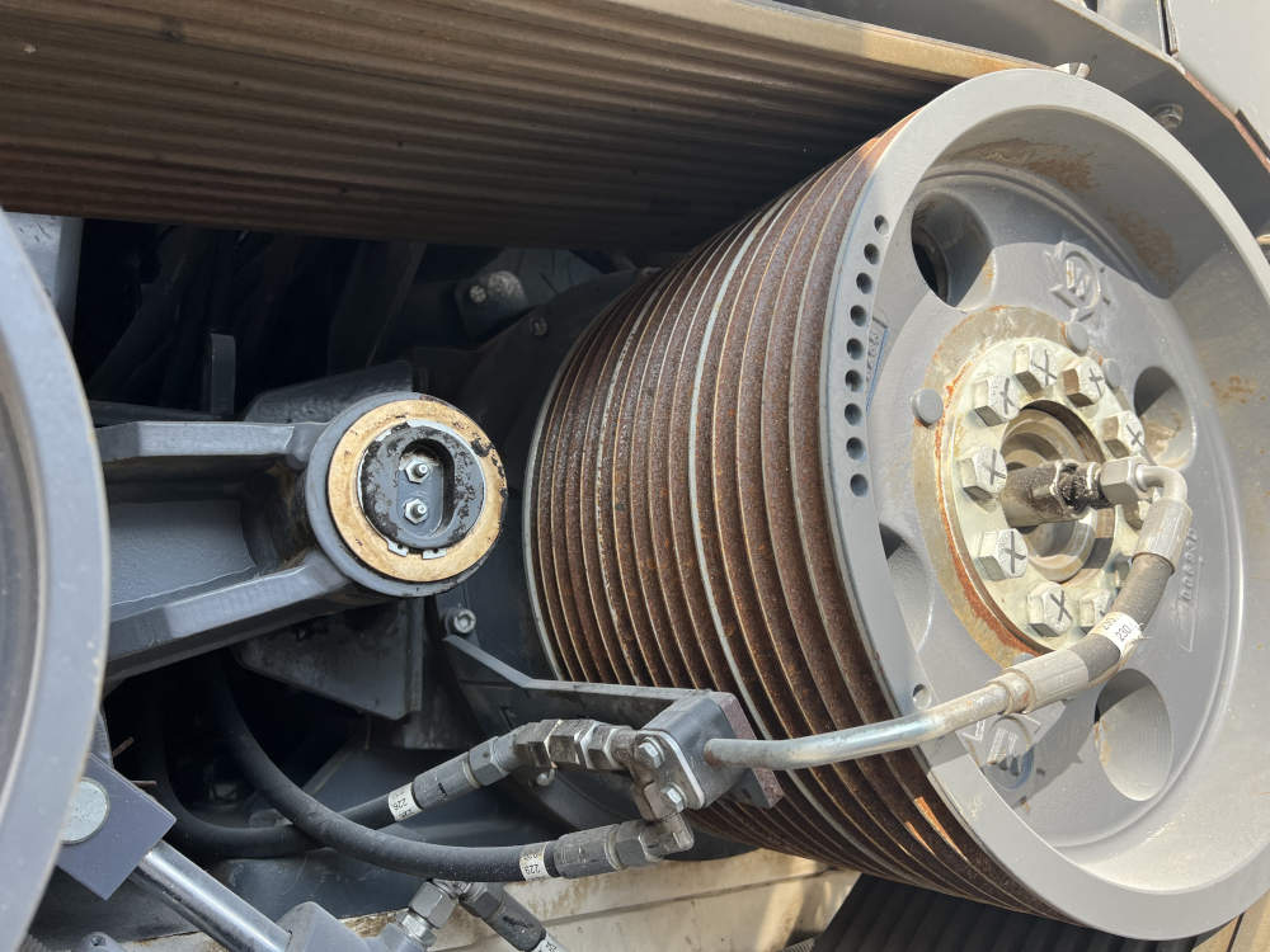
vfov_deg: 53.1
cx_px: 635
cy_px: 476
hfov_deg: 67.3
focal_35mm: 26
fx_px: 954
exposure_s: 1/601
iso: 50
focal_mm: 5.7
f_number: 1.5
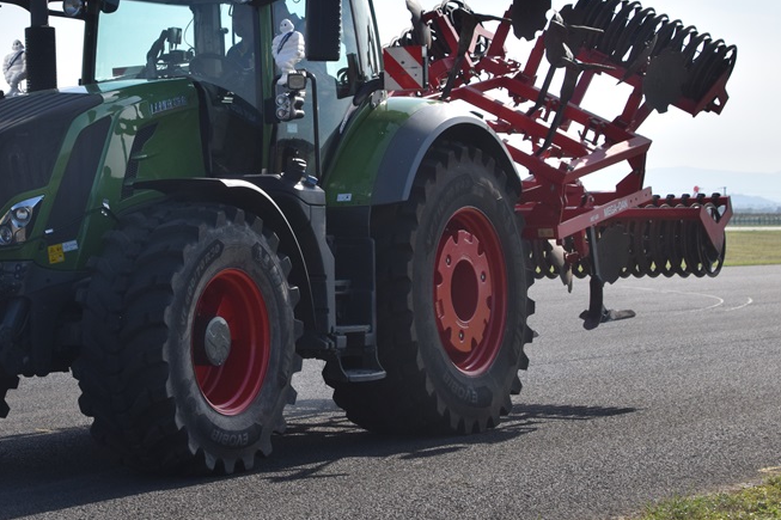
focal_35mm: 101
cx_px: 210
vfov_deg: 13.5
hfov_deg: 20.1
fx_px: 2190
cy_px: 126
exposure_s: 1/1600
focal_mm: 44
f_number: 7.1
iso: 400
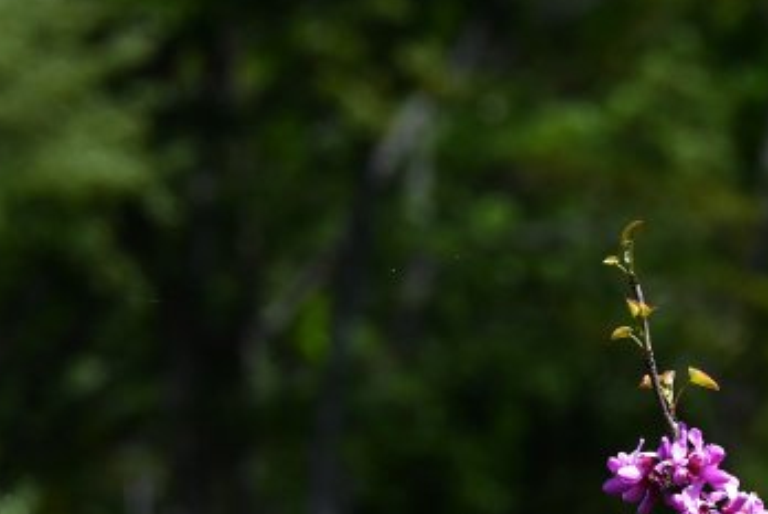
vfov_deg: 2.6
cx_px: 847
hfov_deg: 3.9
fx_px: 11278
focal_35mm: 528
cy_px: 668
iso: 200
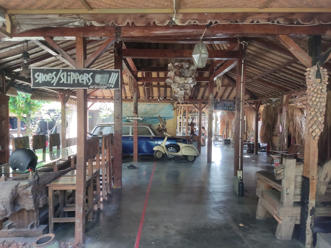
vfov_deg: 54.9
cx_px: 166
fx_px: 239
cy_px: 124
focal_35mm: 25
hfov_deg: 69.4
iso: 80
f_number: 1.79
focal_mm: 4.71
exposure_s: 1/50
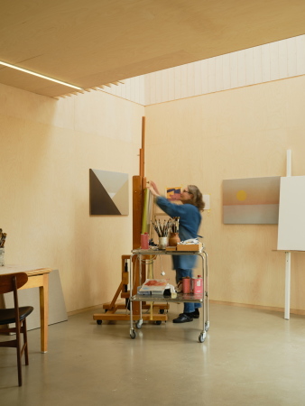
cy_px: 203
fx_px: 434
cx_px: 152
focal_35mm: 37
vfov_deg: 50.1
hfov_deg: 38.7
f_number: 11
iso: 200
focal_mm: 46.5
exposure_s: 1/4
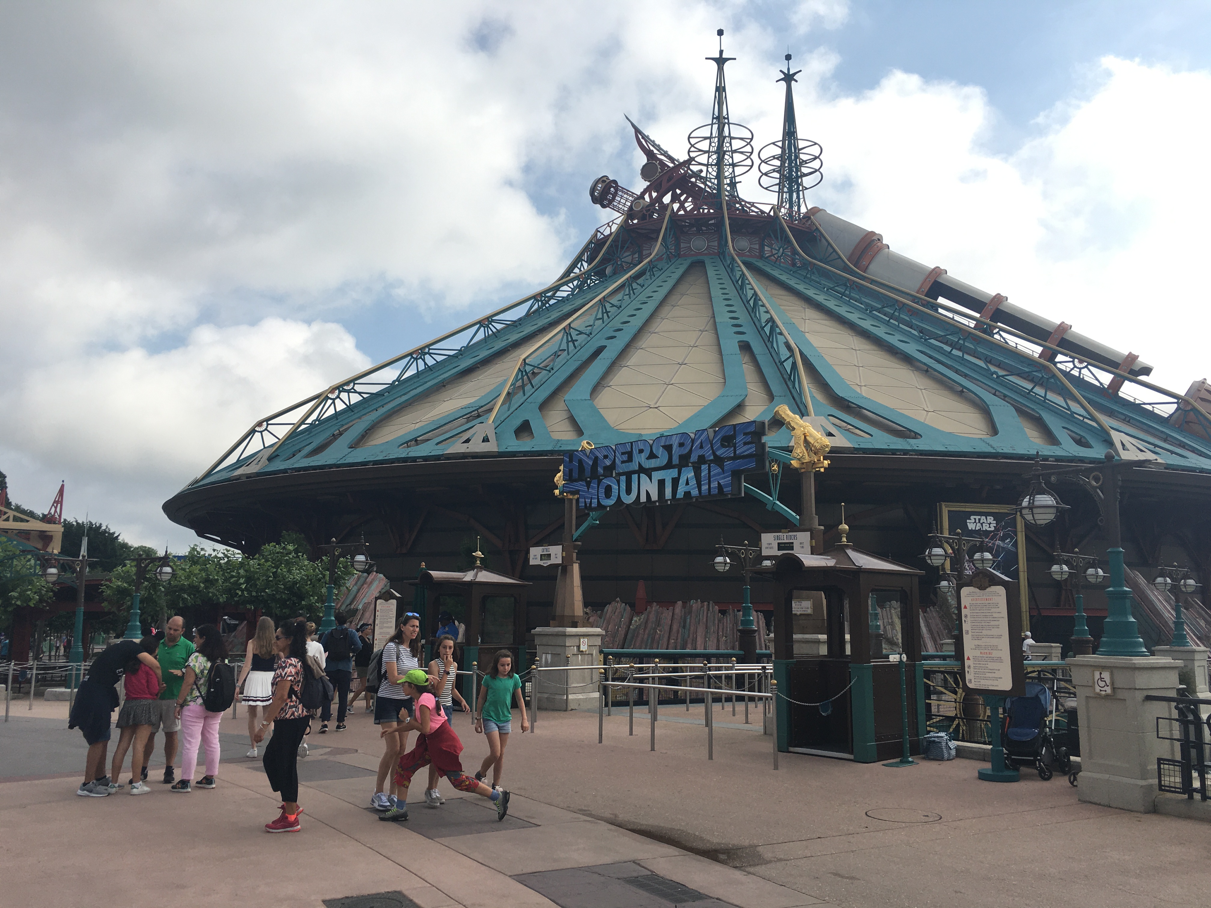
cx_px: 606
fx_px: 1015
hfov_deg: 61.7
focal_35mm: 29
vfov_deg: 48.2
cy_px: 454
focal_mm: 4.15
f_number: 2.2
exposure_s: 1/1304
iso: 25
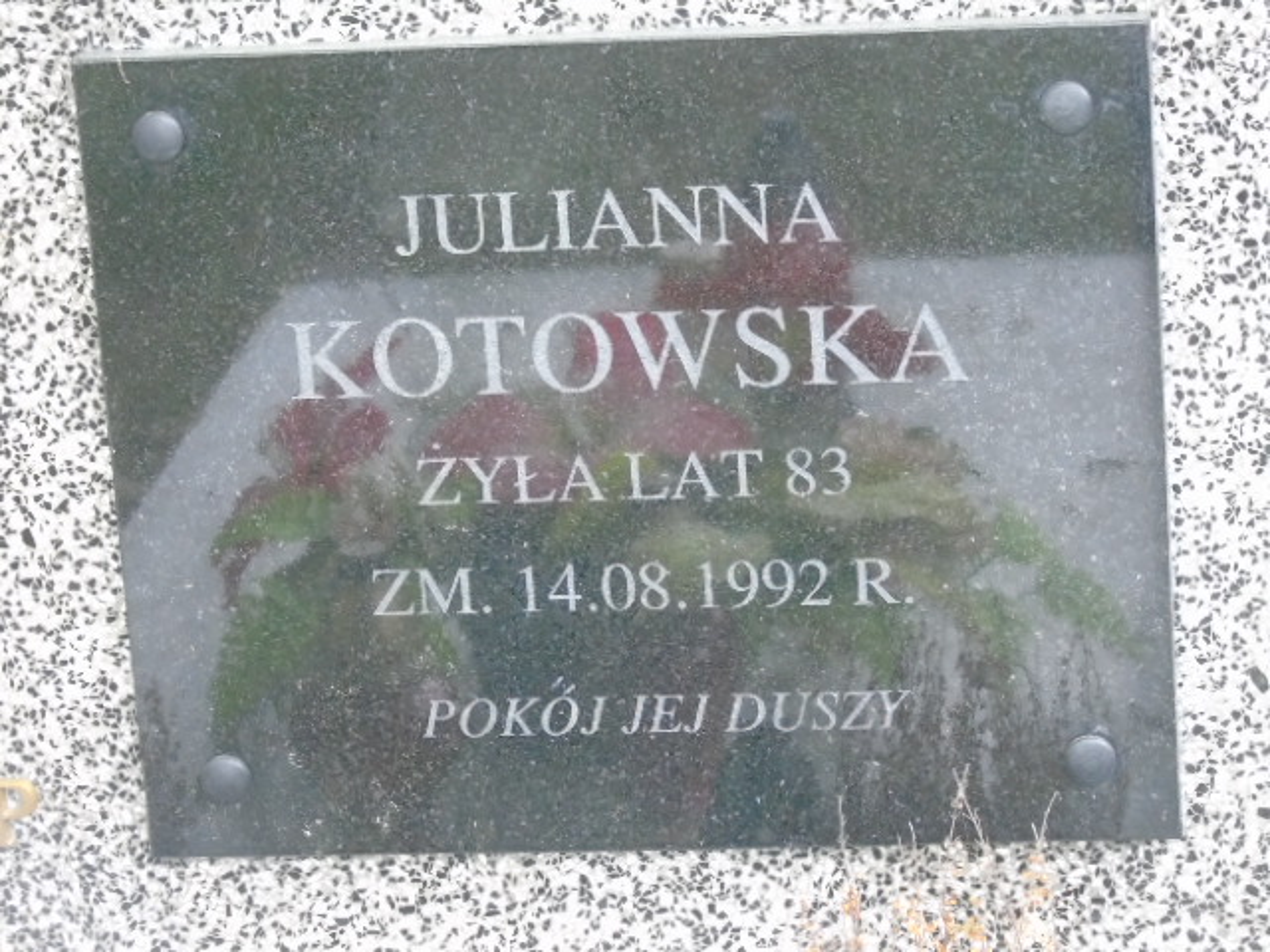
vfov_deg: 10.4
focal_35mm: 142
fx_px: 5210
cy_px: 476
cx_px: 635
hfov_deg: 13.9
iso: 800
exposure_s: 1/60
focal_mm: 25
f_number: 4.7
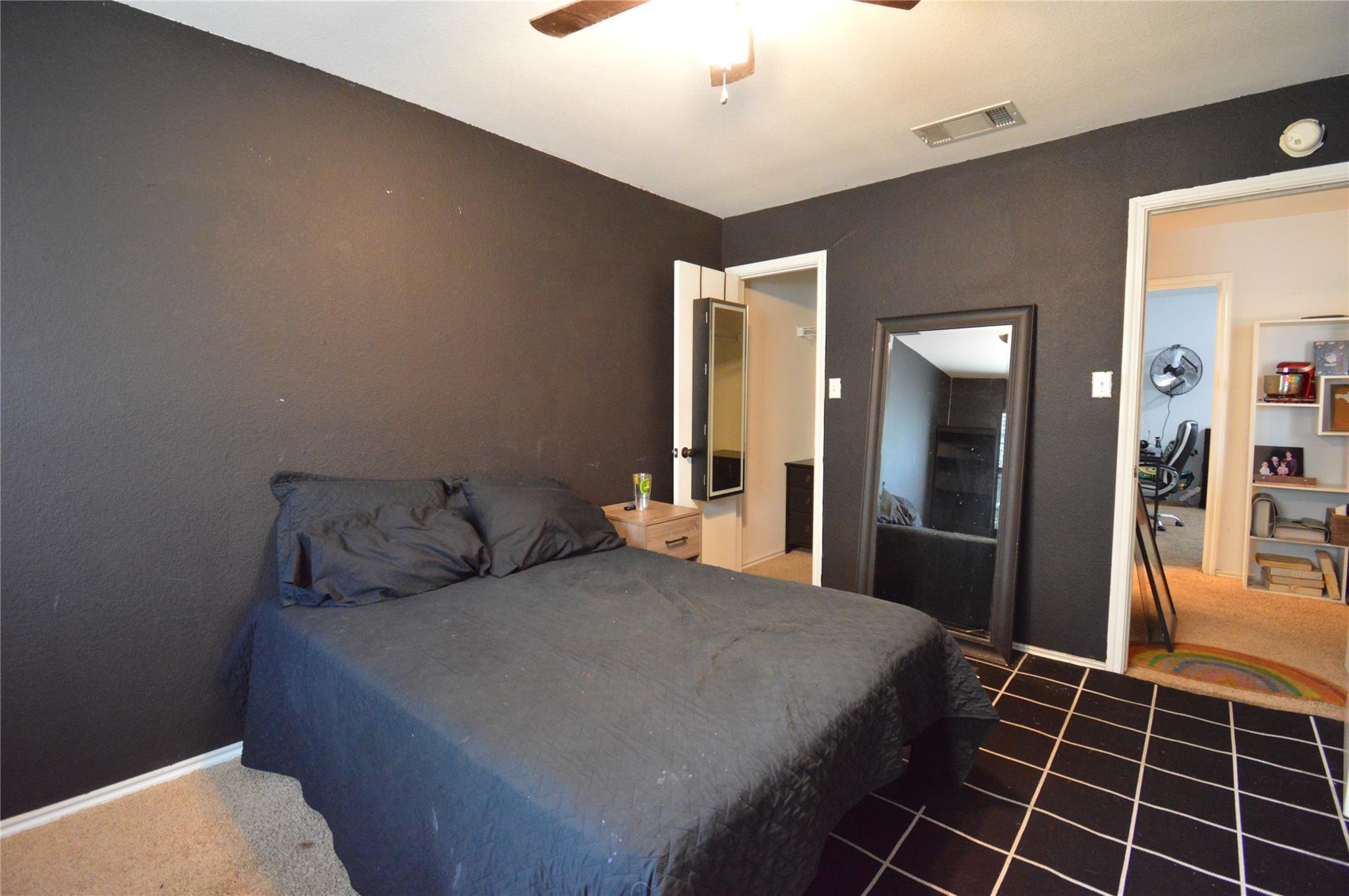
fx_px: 561
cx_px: 674
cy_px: 448
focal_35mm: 15
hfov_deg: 100.4
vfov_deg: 77.2
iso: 2800
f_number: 4.5
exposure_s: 1/15
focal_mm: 10
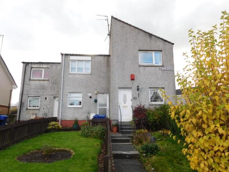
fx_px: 165
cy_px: 86
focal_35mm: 25
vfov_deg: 54.9
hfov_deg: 69.4
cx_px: 114
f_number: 3.1
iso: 125
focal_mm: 4.5
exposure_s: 1/400
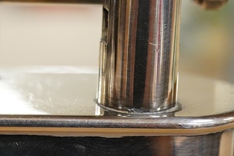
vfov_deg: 10.5
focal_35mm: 130
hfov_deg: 15.3
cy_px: 16
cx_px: -34
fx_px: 846
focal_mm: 30
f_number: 8
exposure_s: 1/160
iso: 2500
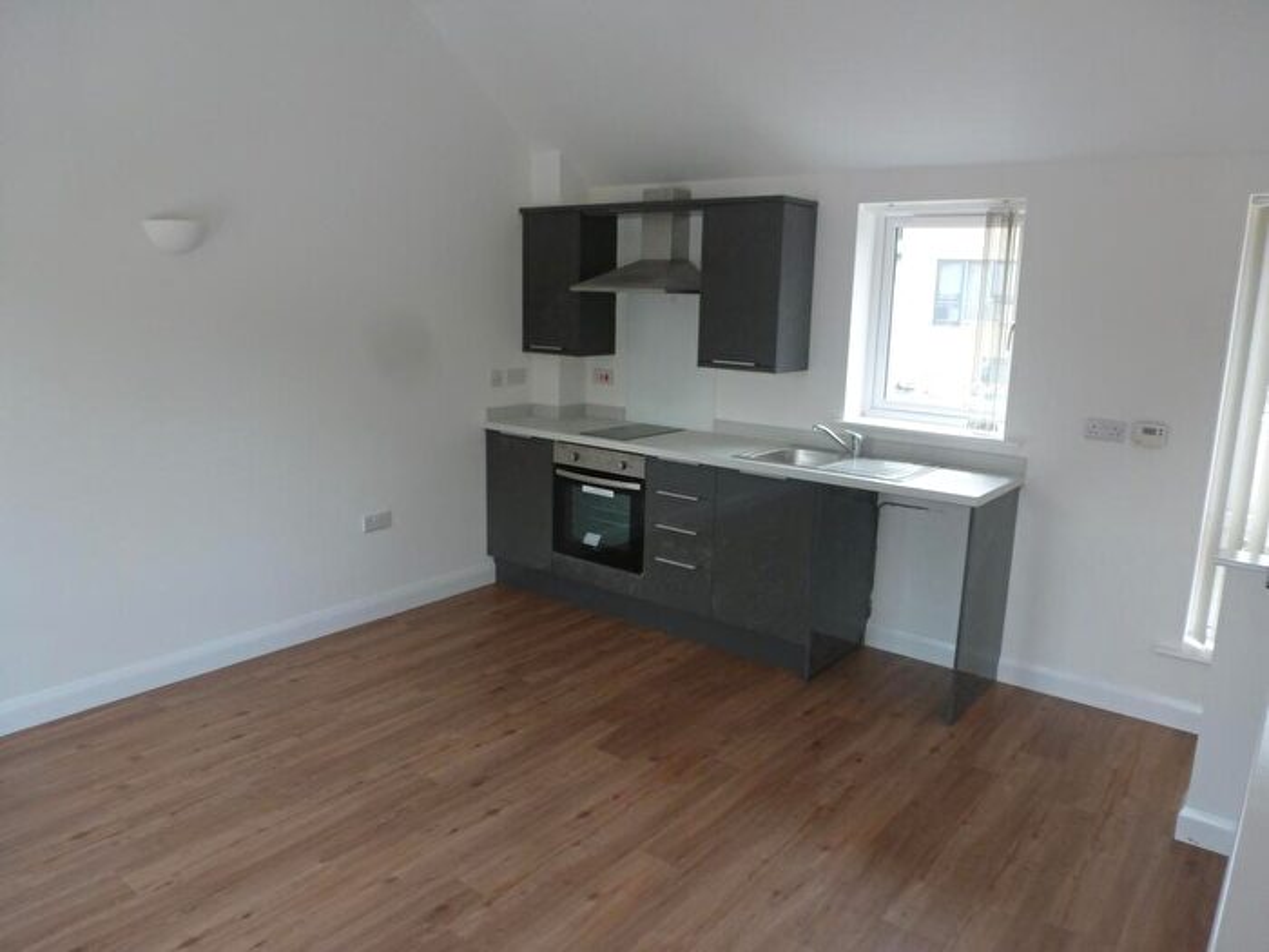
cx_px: 634
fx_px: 880
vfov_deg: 56.8
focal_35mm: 24
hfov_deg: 71.6
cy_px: 476
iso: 200
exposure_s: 1/60
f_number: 3.3
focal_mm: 4.3
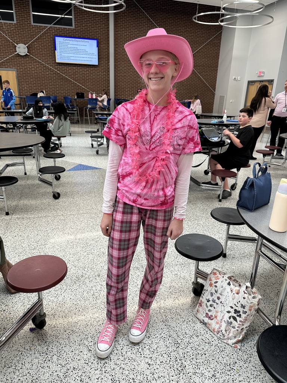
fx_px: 265
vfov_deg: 71.6
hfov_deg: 56.8
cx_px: 144
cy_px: 192
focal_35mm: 24
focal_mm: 6.86
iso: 160
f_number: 1.78
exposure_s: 1/120
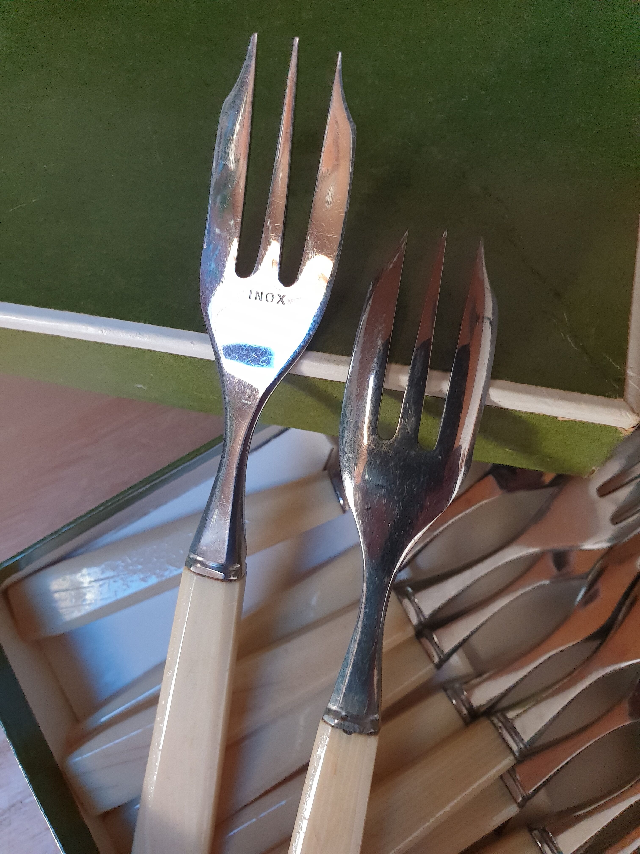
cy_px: 427
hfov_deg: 53.1
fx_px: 641
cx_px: 320
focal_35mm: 26
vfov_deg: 67.3
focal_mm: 4.3
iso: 320
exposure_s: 1/50
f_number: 2.4
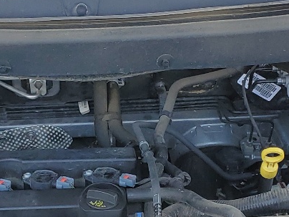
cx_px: 99
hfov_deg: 19.0
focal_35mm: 103
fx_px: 860
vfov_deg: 14.3
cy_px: 148
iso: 50
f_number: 1.5
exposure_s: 1/714
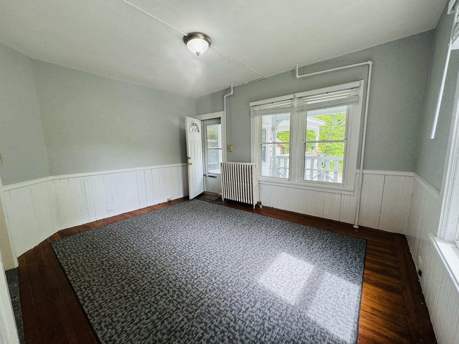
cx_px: 230
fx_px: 186
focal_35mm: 14
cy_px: 172
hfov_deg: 102.1
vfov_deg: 85.7
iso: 80
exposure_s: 1/120
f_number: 2.2
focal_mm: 2.22
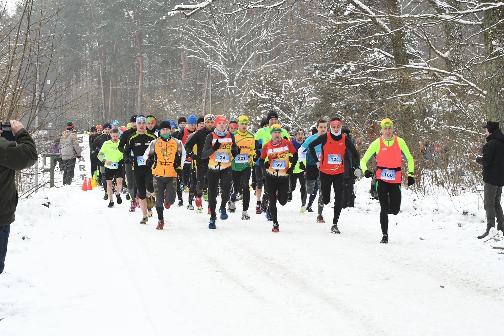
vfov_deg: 13.0
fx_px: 1470
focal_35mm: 105
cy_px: 168
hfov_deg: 19.5
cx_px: 252
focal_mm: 70
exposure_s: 1/320
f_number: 9
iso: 1600
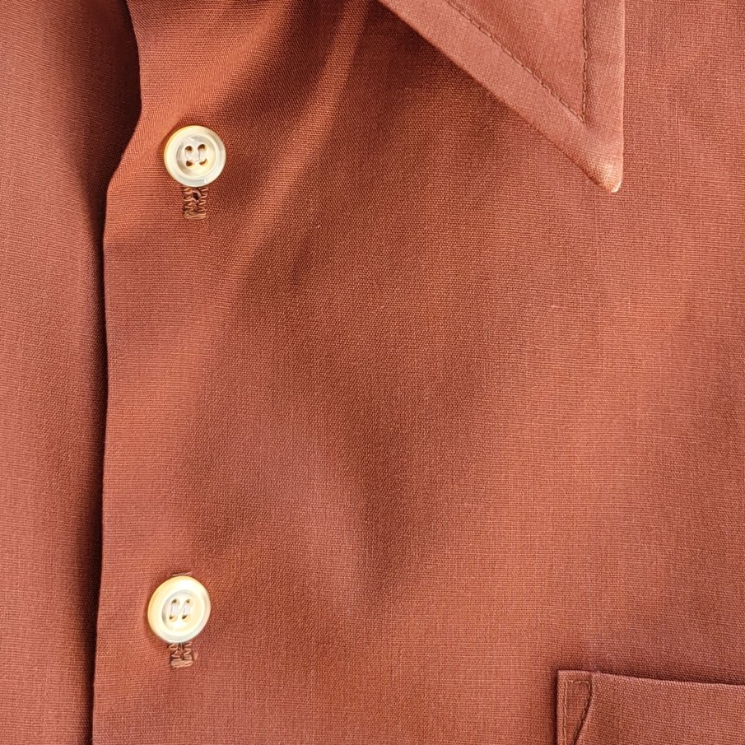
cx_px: 470
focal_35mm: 65
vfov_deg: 26.0
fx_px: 1583
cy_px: 146
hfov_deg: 26.4
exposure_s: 1/159
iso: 40
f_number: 1.8
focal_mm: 5.4
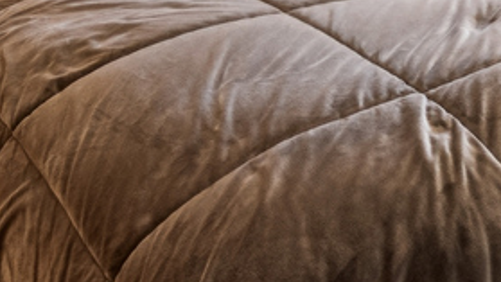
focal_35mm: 85
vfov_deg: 12.1
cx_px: 529
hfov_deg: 23.7
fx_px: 1129
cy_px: -336
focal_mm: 14
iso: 400
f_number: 13
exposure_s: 1/4
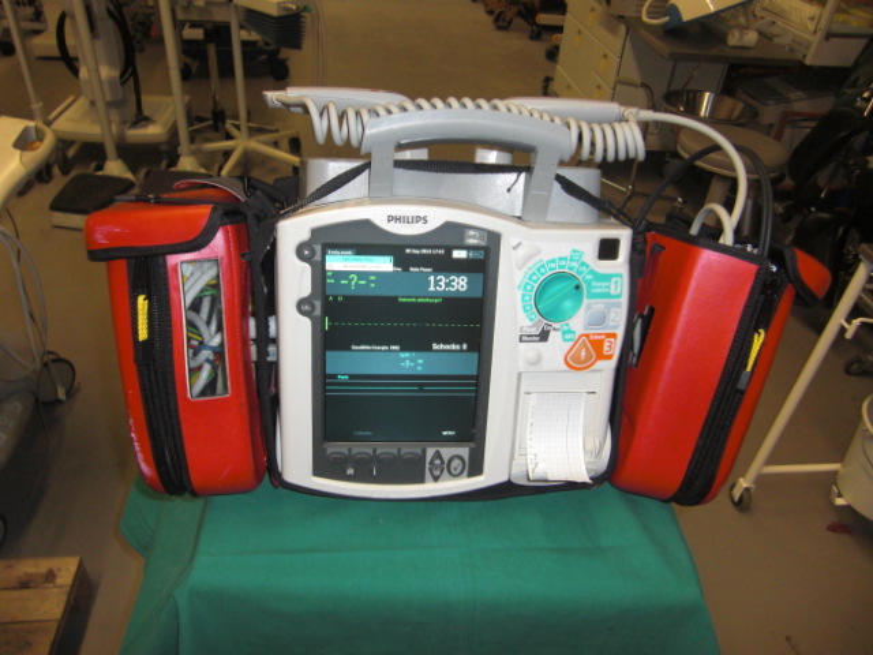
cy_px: 328
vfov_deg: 49.7
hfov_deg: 63.4
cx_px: 436
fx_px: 706
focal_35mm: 28
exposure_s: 1/60
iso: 200
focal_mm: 4.9
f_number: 2.6
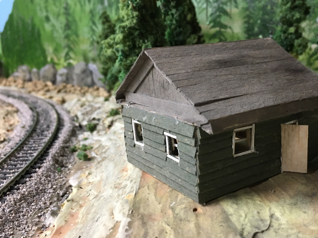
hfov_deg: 49.6
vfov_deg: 38.7
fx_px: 340
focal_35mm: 37
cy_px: 125
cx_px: 199
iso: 160
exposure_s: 1/30
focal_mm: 4.15
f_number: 2.2
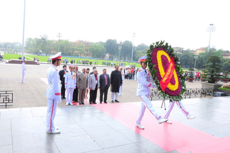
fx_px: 172
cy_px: 76
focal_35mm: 27
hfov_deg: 67.4
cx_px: 115
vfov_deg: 47.8
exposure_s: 1/160
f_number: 14
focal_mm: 18
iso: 500
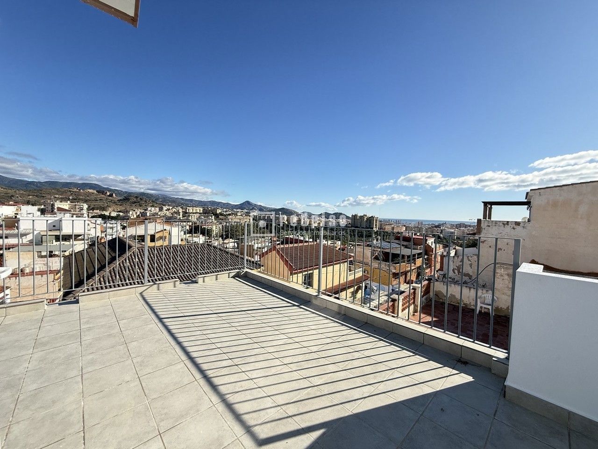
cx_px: 299
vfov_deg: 85.7
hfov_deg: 102.1
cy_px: 224
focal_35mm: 14
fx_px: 242
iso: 64
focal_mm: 2.22
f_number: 2.2
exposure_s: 1/1795
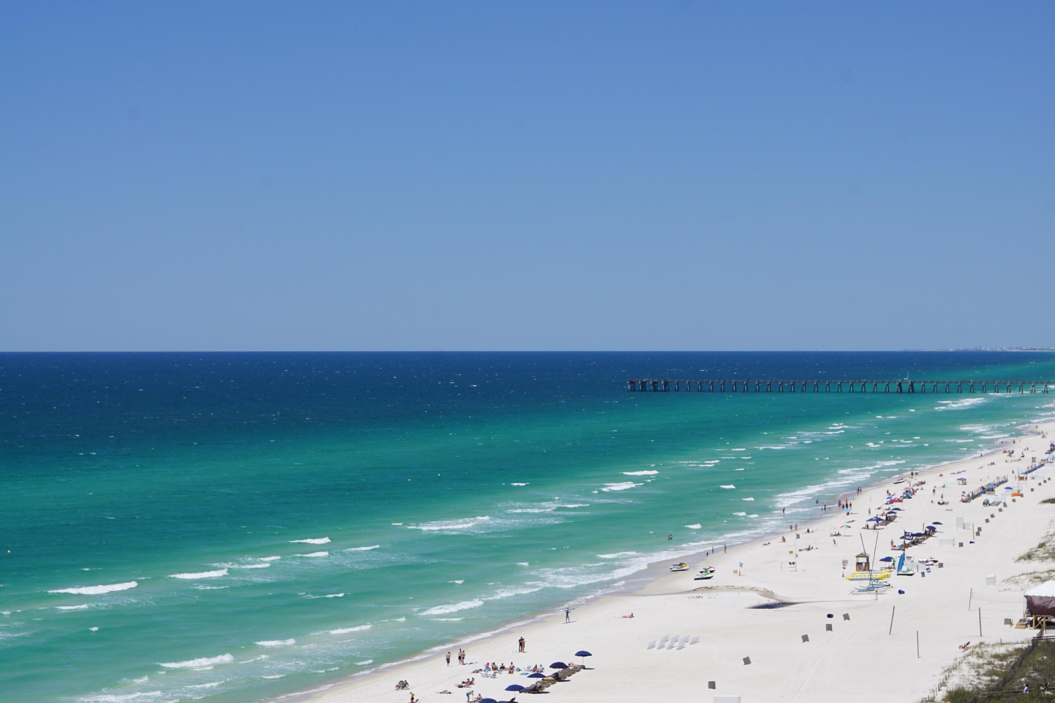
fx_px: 2418
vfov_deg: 16.6
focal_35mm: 82
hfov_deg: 24.6
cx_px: 528
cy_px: 352
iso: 100
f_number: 11
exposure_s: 1/250
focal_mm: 55
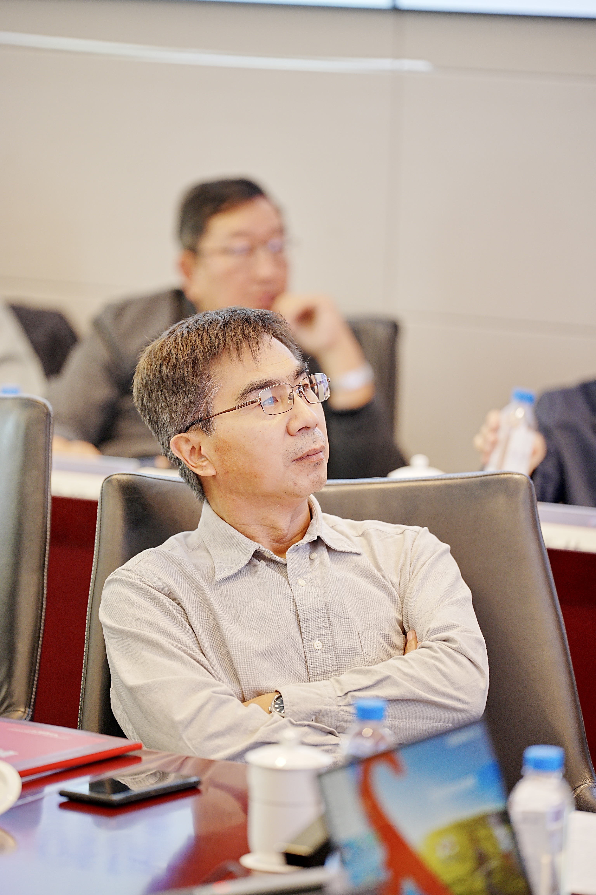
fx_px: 4966
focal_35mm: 200
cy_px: 448
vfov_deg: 10.3
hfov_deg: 6.9
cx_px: 298
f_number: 2.8
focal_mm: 200
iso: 640
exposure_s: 1/50
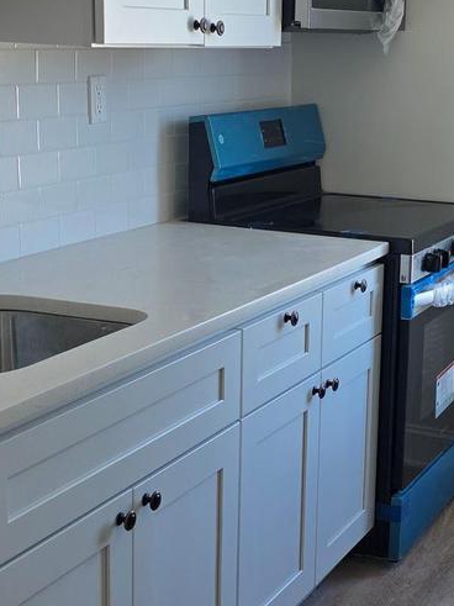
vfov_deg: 27.0
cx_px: 382
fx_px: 1260
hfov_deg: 20.1
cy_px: 330
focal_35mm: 72
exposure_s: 1/180
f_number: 1.7
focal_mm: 6.3
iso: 64
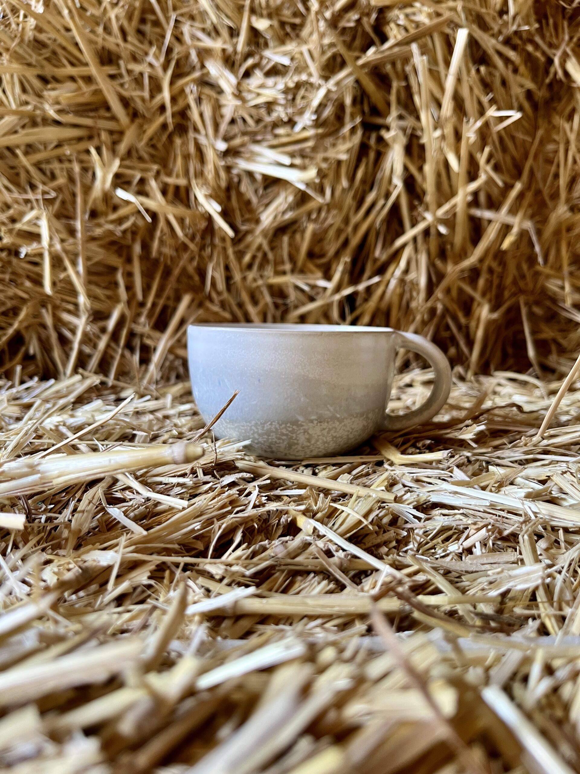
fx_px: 581
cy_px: 387
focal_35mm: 26
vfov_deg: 67.3
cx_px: 290
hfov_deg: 53.1
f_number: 1.6
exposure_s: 1/90
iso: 125
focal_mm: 5.1
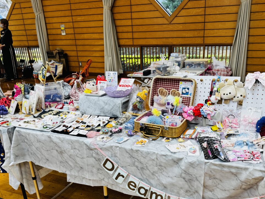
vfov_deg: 43.7
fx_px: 245
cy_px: 129
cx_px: 150
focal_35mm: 32
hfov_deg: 56.6
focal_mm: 6.76
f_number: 1.78
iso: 64
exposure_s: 1/100
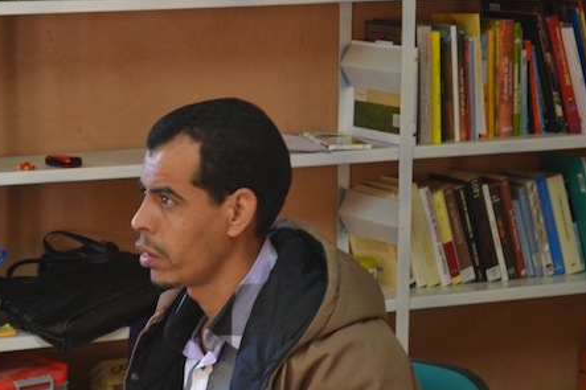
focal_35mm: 122
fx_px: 1983
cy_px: 330
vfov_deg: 11.2
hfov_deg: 16.6
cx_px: 66
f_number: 5.3
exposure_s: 1/15
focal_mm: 45
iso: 400
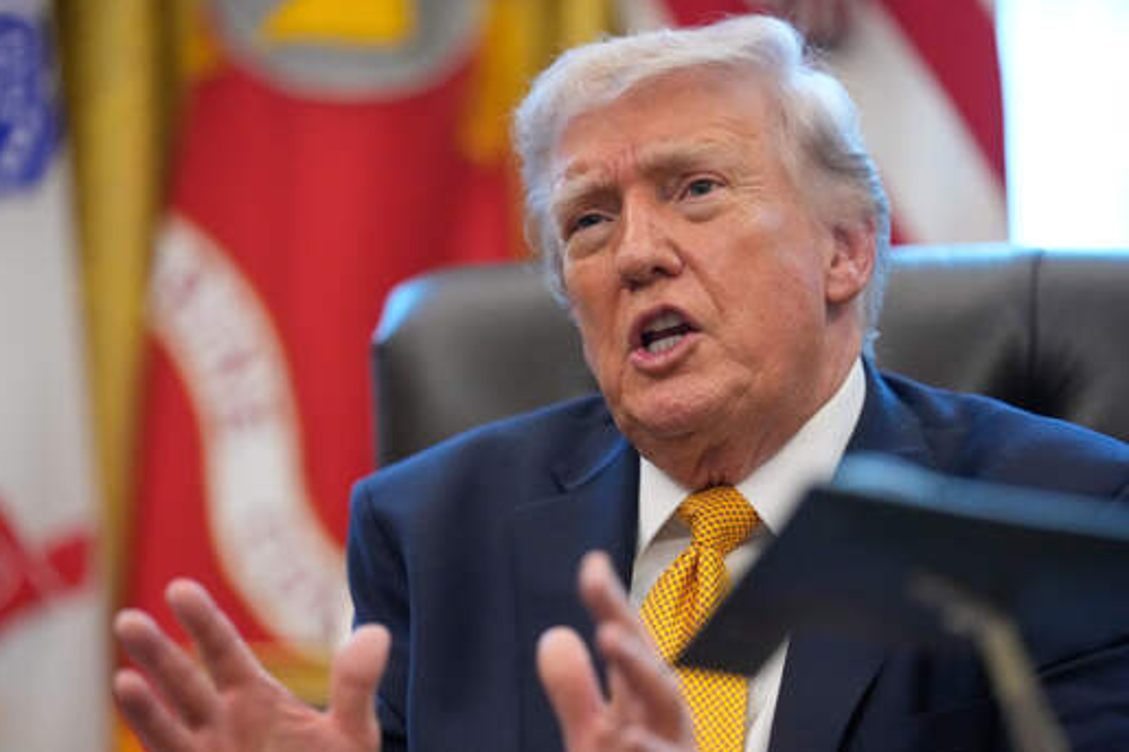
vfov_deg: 8.6
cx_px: 563
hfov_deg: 12.9
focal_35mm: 159
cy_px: 446
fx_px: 4985
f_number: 2
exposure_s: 1/500
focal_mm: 132
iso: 5000
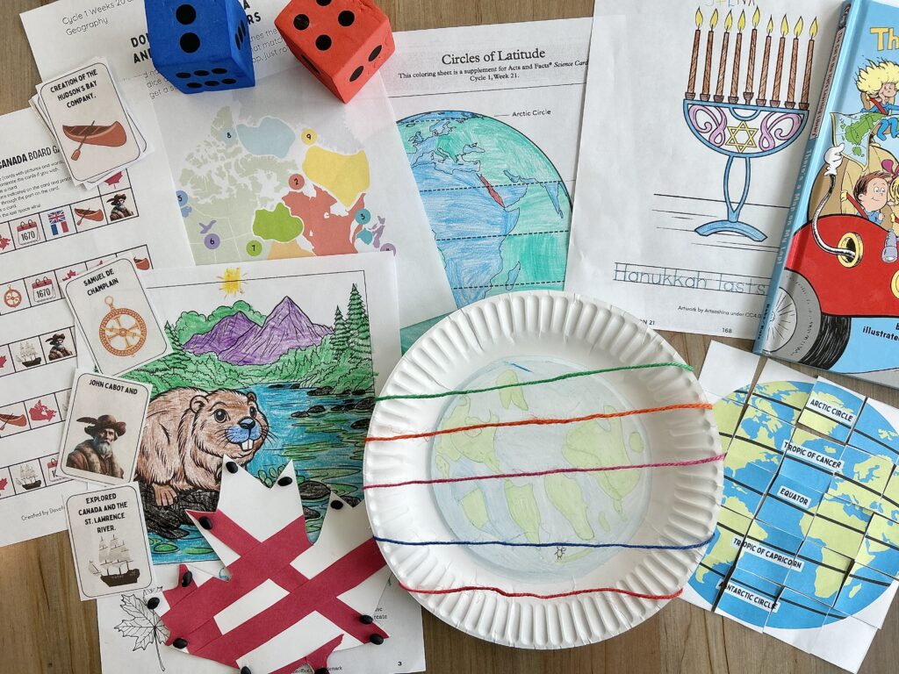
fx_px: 675
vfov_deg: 53.1
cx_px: 450
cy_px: 337
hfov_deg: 67.3
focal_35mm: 26
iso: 40
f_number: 1.5
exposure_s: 1/271
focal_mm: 5.7
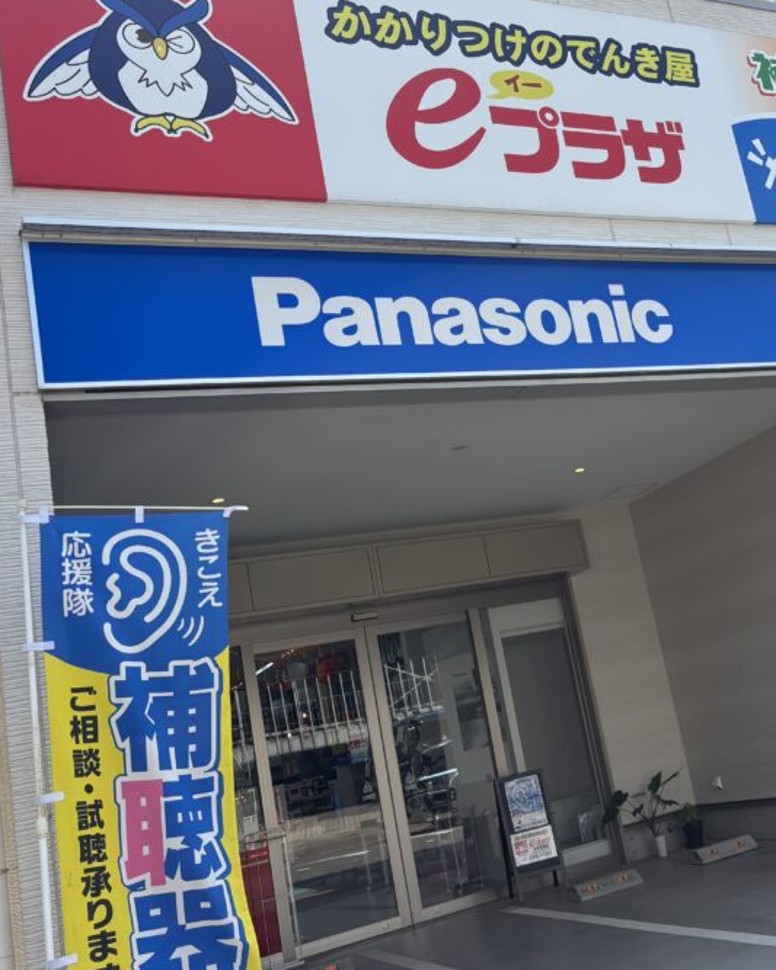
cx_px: 595
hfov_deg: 37.2
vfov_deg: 46.8
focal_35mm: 39
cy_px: 440
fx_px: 1119
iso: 50
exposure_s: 1/1248
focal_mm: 5.96
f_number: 1.6
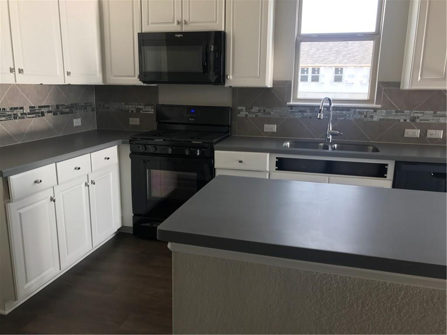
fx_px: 362
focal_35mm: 28
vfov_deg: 49.7
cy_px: 168
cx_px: 224
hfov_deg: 63.4
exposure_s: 1/60
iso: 25
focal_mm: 3.99
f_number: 1.8
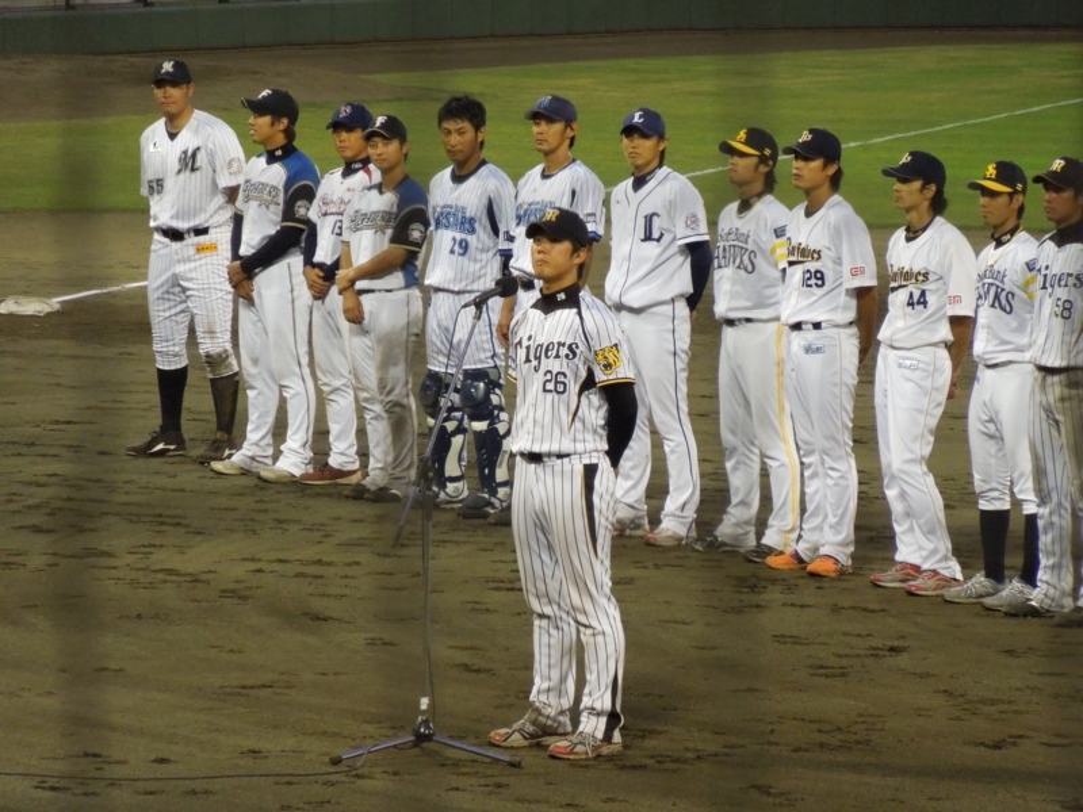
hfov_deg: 7.3
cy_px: 406
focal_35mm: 271
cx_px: 542
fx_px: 8479
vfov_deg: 5.5
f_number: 5.2
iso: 800
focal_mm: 48.8
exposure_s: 1/200
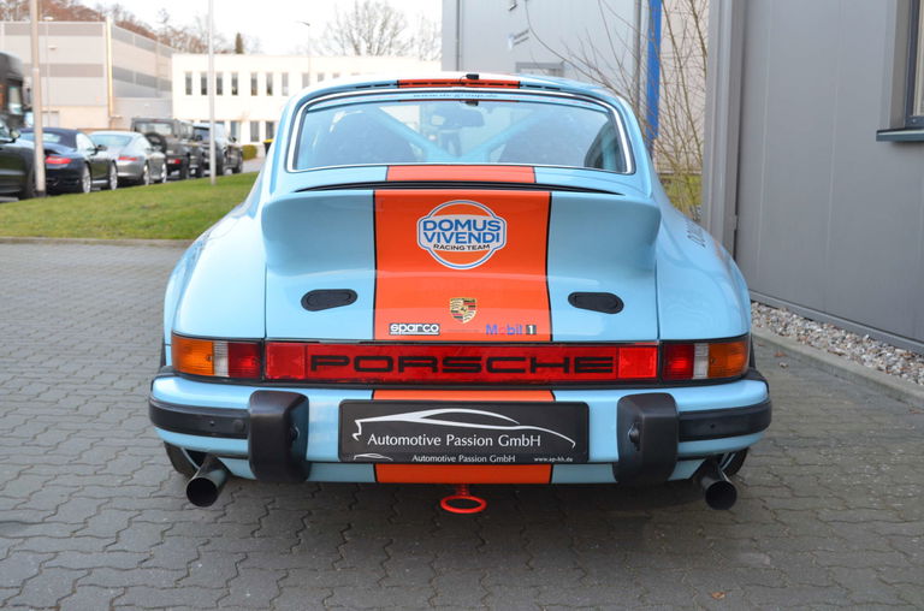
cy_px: 306
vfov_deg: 29.7
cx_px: 462
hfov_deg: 43.7
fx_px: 1152
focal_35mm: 45
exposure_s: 1/30
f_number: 4.5
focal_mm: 30
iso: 800
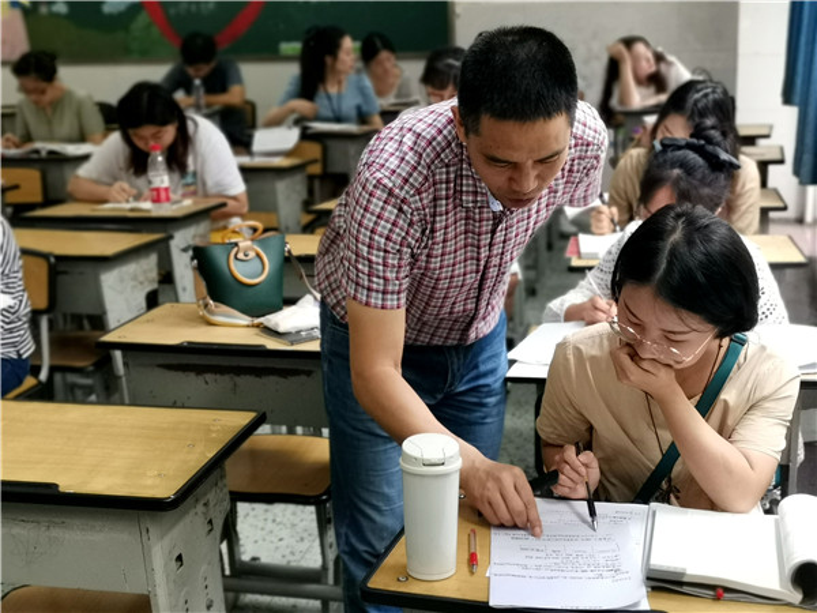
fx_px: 1227
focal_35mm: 52
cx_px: 408
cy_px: 306
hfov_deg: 36.8
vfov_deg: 28.0
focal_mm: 4.75
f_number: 4
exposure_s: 1/100
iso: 200
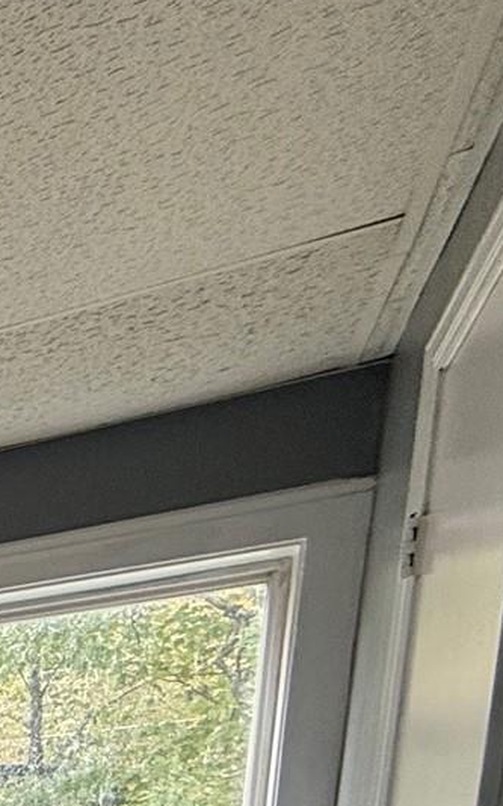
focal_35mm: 57
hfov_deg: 11.8
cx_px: -977
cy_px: 1119
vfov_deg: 27.8
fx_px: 1251
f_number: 2.2
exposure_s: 1/120
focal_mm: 2.22
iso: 80
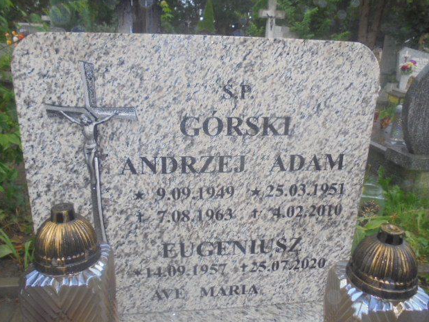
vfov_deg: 46.8
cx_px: 218
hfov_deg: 60.0
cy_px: 160
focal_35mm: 30
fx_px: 372
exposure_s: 1/60
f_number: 3.7
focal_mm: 5.3
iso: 100
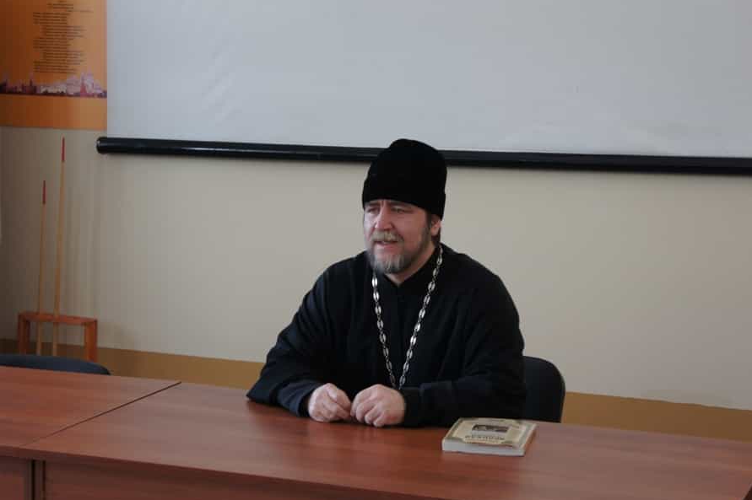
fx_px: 1619
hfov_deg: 26.1
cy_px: 258
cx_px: 337
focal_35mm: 78
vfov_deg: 17.6
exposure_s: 1/80
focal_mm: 45
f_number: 5
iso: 500
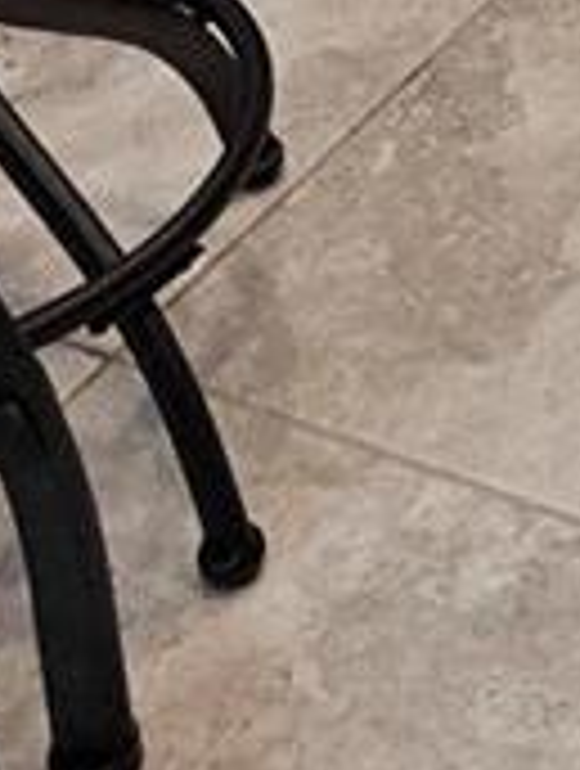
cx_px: 1200
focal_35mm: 161
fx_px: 3583
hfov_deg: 8.7
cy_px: -1346
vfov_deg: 10.0
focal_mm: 6.3
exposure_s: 1/120
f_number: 1.7
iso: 320
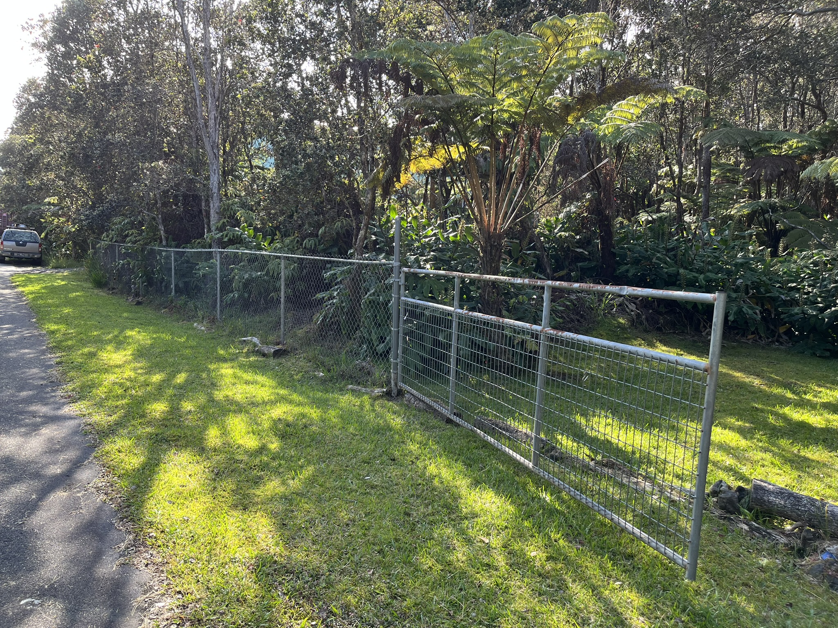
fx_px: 629
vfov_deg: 53.1
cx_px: 419
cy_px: 314
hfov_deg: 67.3
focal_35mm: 26
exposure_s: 1/263
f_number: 1.6
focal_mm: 5.1
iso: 40
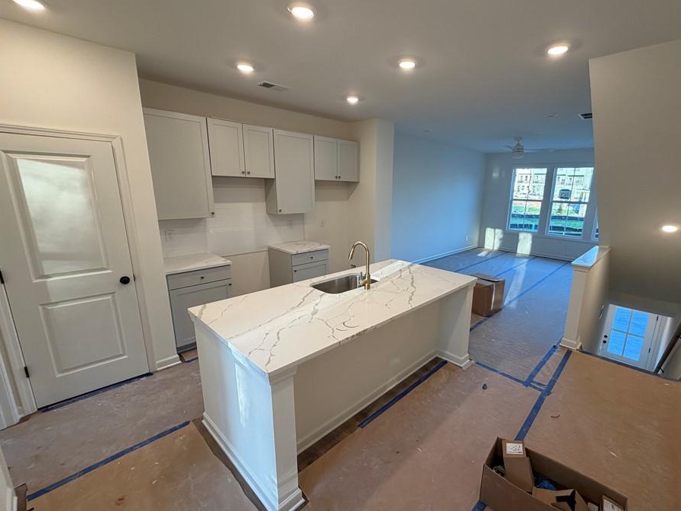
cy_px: 258
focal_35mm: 16
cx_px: 385
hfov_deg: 94.0
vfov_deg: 78.1
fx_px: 315
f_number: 2.2
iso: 125
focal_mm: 2.22
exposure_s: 1/120
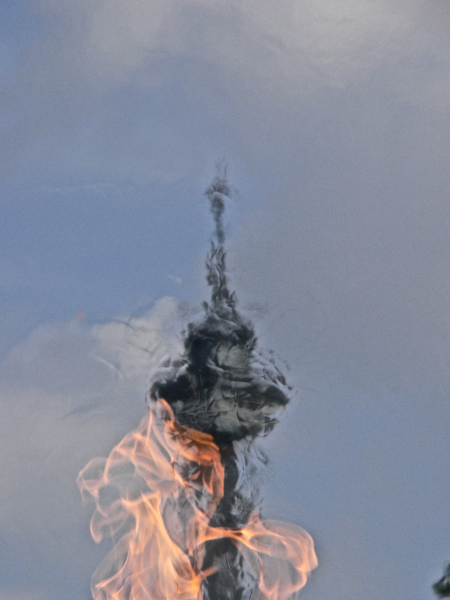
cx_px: 225
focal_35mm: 432
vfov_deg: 4.6
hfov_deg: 3.4
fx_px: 7488
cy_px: 300
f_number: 5.6
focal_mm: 72
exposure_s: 1/1600
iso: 100
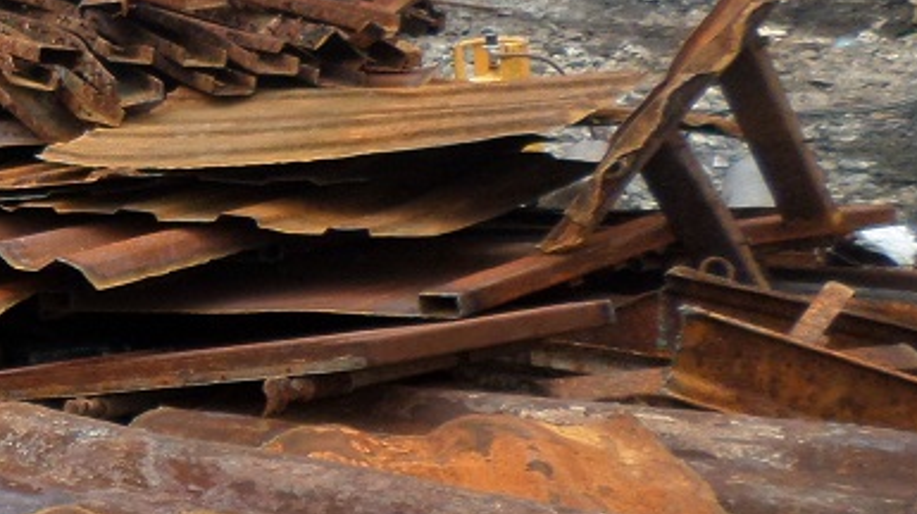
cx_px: -550
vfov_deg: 13.1
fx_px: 2236
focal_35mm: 92
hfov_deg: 19.5
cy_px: 232
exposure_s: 1/1000
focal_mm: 4.5
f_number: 2.5
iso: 80
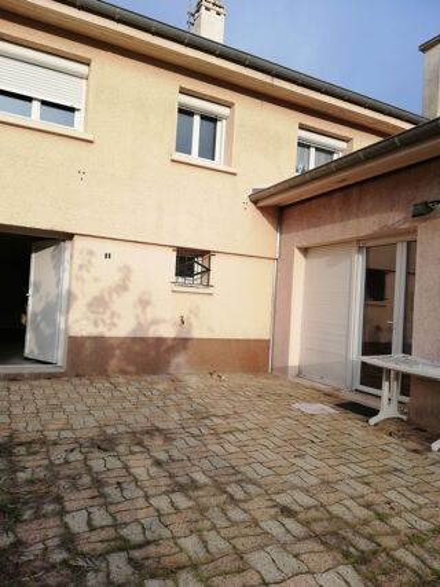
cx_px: 220
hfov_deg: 53.0
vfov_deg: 67.3
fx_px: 441
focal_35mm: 26
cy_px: 294
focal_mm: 3.81
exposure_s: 1/359
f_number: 2.2
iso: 50
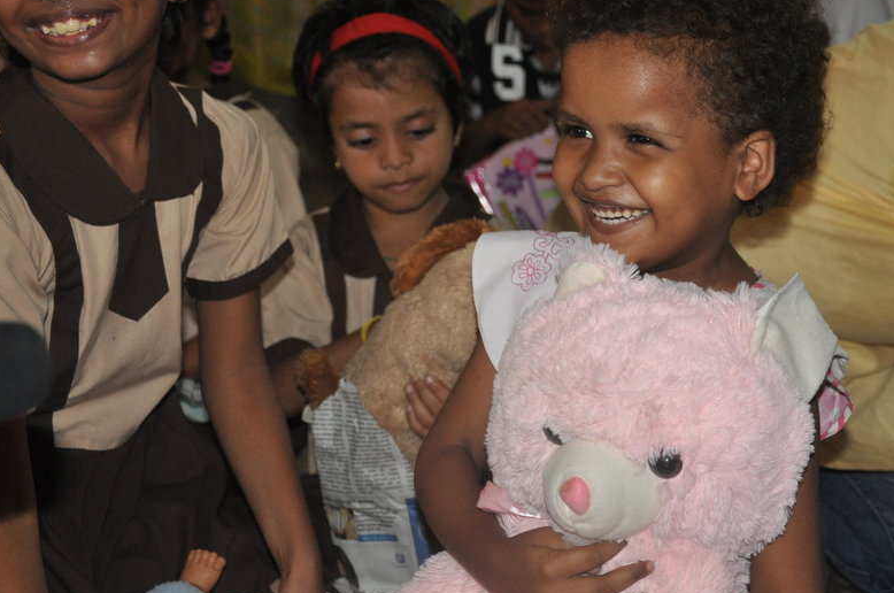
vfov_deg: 17.2
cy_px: 226
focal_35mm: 79
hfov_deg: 25.6
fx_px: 1959
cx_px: 548
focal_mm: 40
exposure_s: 1/60
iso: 800
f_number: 4.5
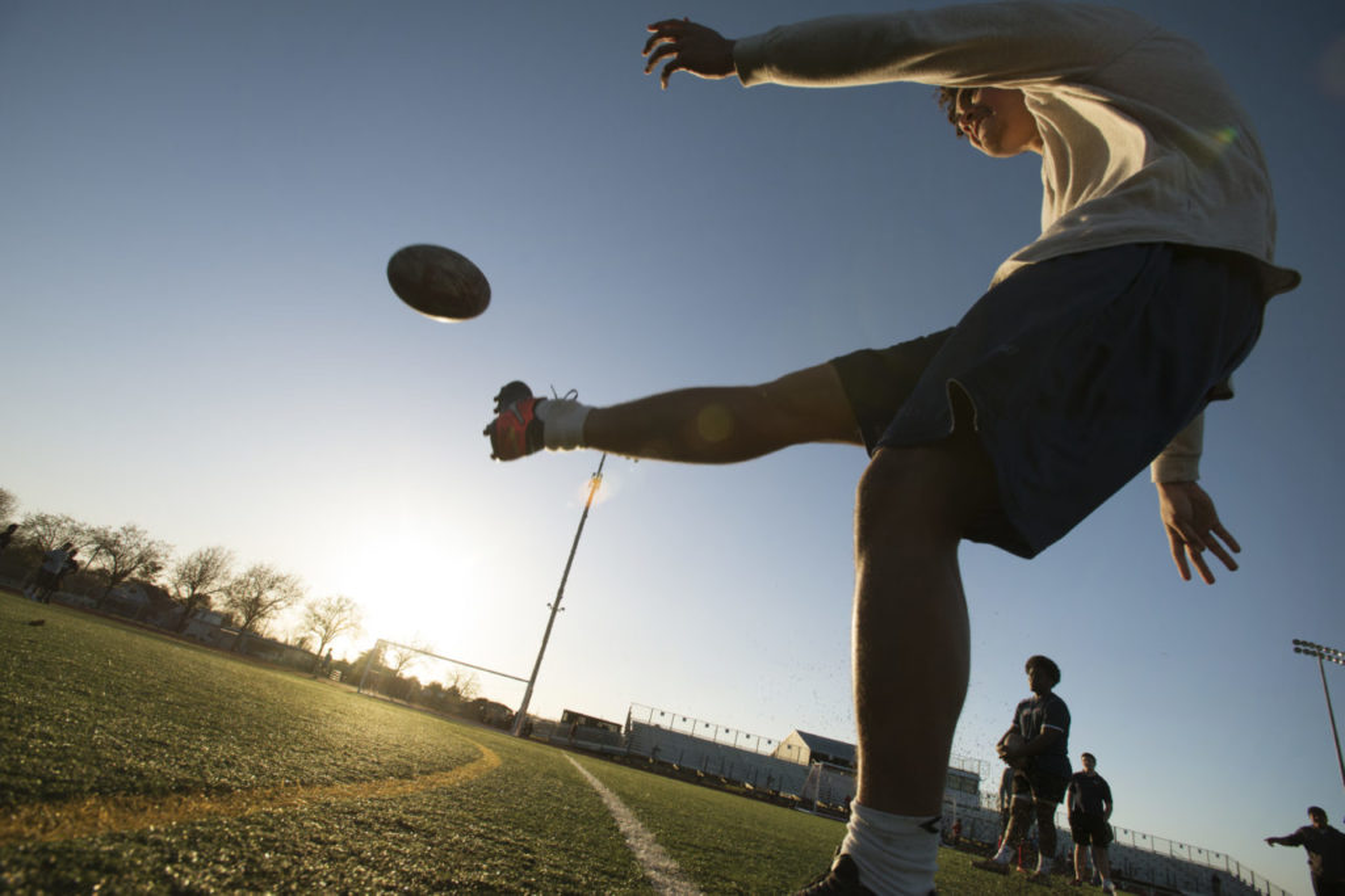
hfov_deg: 93.3
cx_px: 672
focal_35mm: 17
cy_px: 448
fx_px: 635
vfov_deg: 70.5
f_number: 8
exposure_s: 1/1600
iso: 800
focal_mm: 17
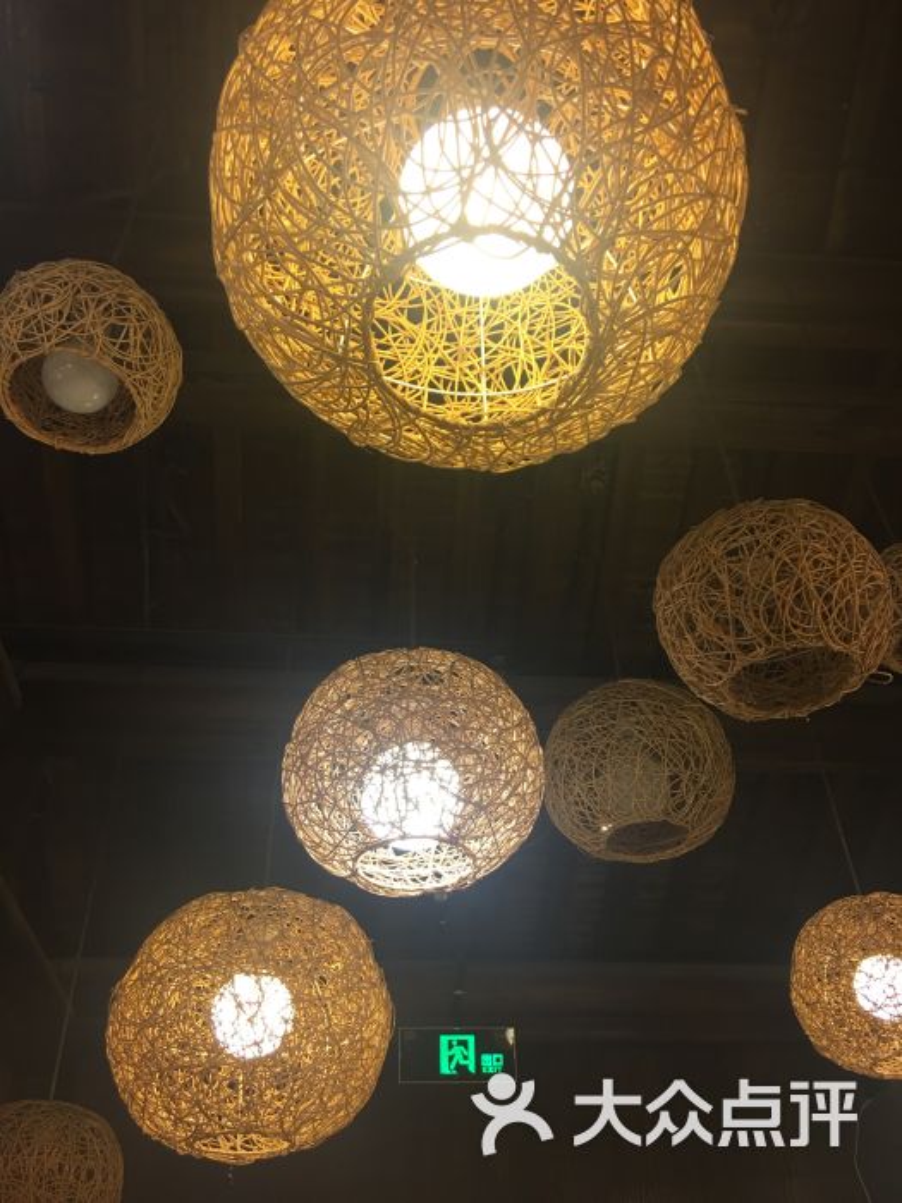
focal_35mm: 29
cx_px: 451
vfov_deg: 61.7
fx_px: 1008
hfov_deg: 48.2
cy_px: 602
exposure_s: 1/33
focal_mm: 4.15
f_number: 2.2
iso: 50
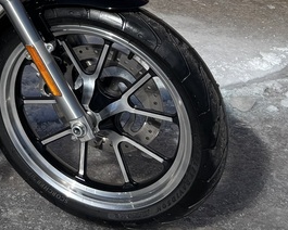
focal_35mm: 98
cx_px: -209
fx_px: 835
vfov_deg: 14.2
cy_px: -165
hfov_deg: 16.7
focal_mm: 5.96
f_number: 1.6
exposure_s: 1/5952
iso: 50
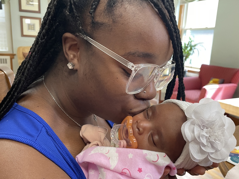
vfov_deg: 42.8
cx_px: 124
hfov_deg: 55.3
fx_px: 228
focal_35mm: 33
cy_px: 106
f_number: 1.6
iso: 160
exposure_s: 1/60
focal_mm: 4.2
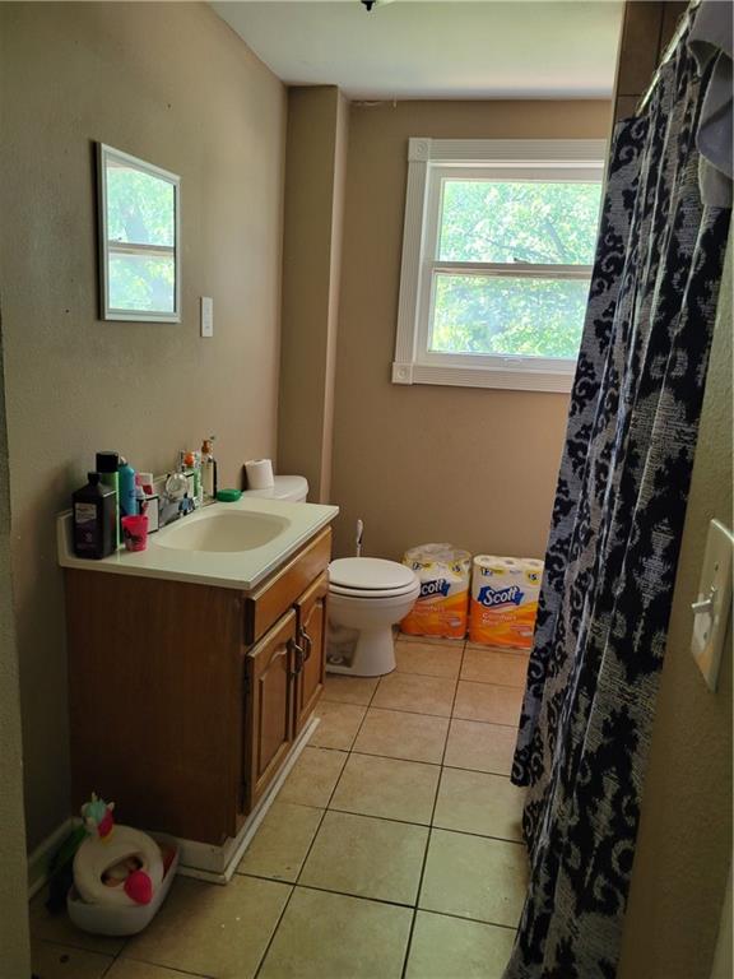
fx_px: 735
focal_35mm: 26
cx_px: 367
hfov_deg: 53.1
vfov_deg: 67.3
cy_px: 490
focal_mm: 5.4
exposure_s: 1/40
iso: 160
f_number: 1.8
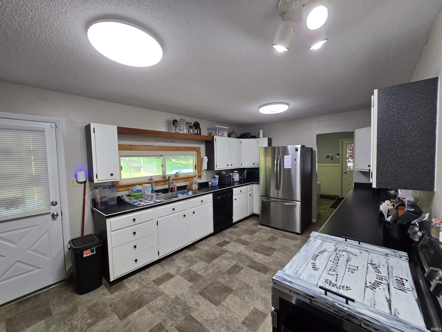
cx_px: 221
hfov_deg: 106.2
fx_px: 166
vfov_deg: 89.9
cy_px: 166
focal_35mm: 13
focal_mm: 2.2
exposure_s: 1/60
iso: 160
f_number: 2.2
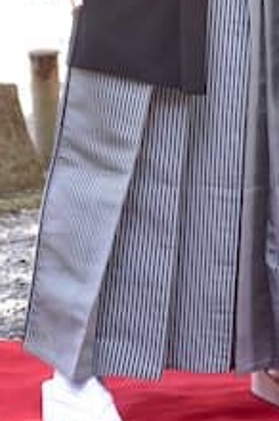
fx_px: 3720
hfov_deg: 4.3
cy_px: -385
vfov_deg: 6.3
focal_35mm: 319
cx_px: 373
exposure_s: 1/160
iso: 1000
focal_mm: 70
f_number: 4
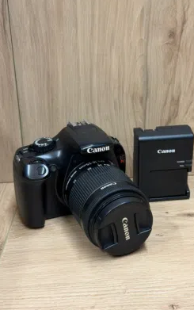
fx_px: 439
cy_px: 154
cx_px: 116
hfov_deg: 24.9
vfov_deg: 38.8
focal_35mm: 52
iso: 250
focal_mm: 6.76
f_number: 1.78
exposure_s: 1/33
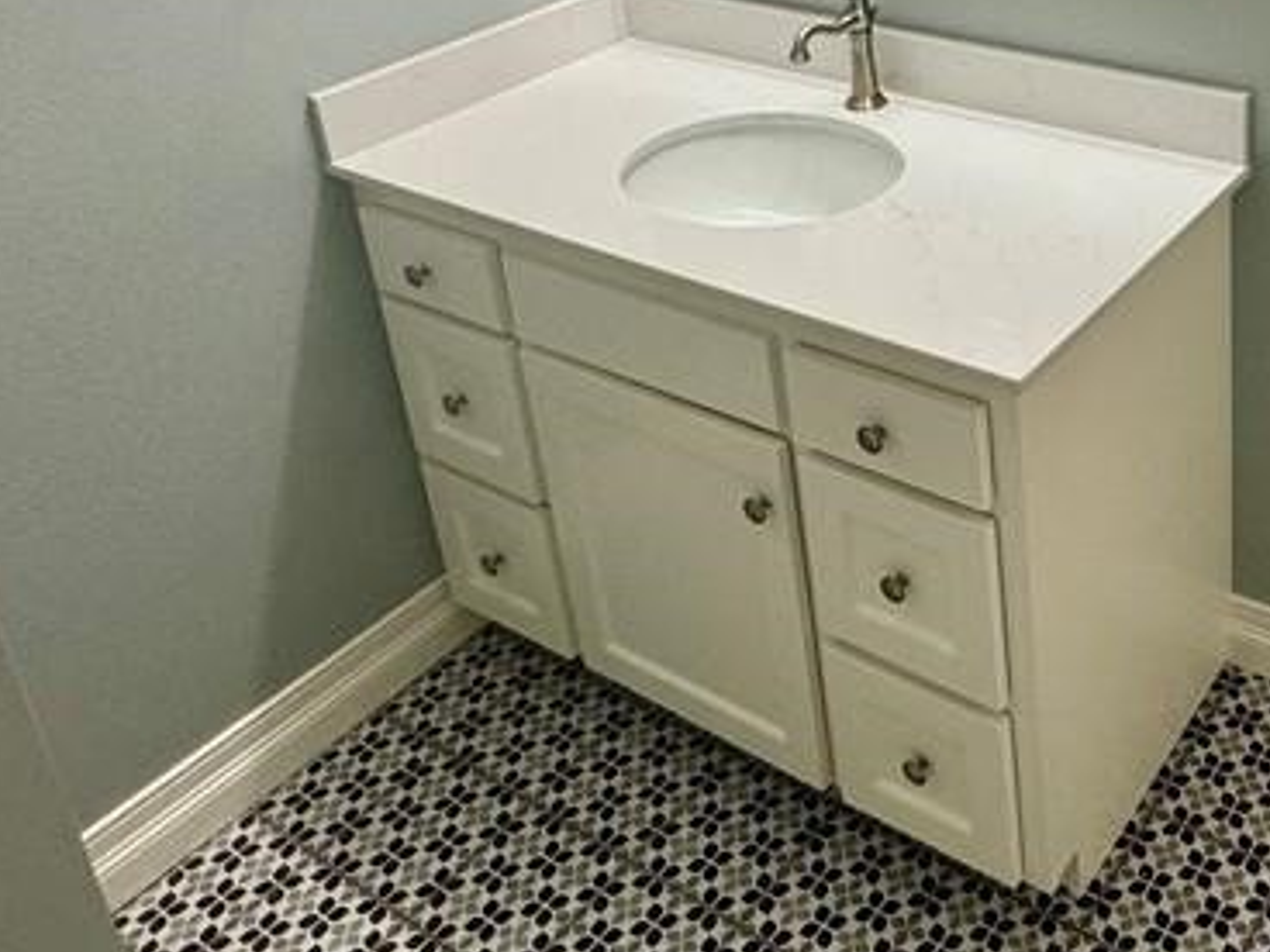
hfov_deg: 43.9
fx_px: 1431
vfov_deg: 33.8
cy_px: 14
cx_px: 1132
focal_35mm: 39
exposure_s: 1/120
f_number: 2.2
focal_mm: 2.22
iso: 200
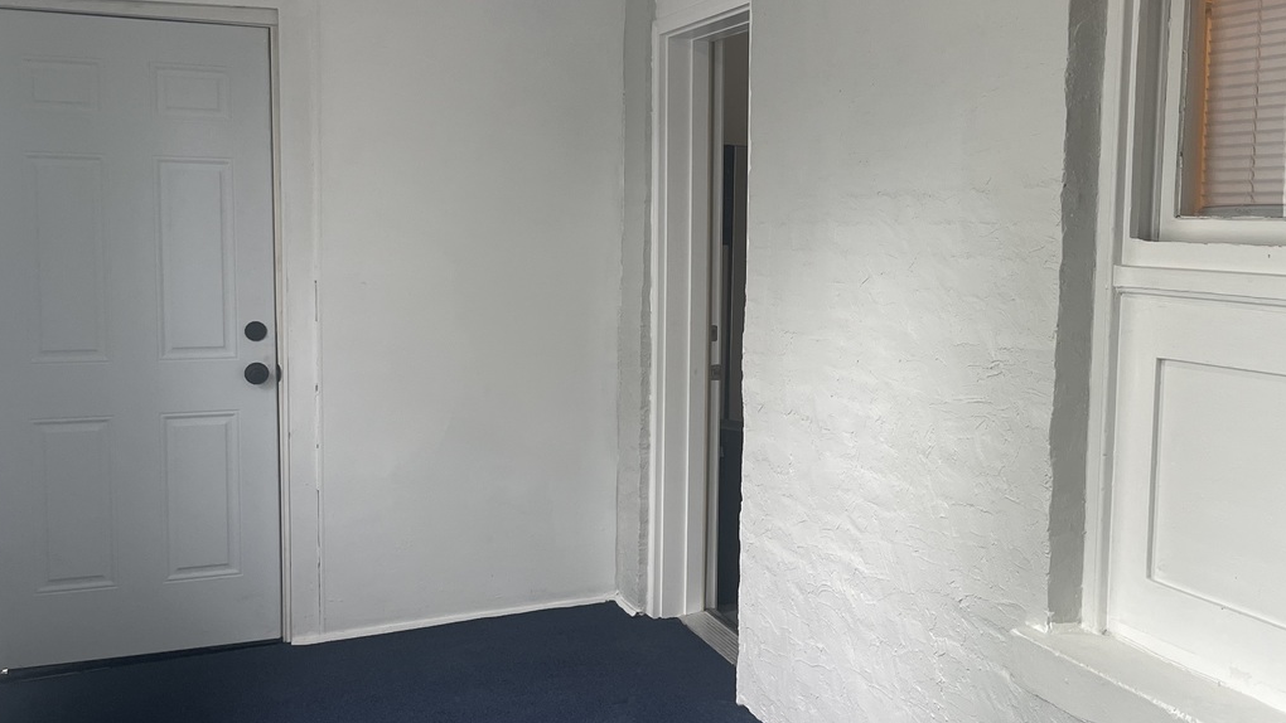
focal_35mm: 40
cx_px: 869
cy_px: 325
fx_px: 1364
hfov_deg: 49.5
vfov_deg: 29.7
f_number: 1.6
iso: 80
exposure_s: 1/120
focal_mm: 5.1
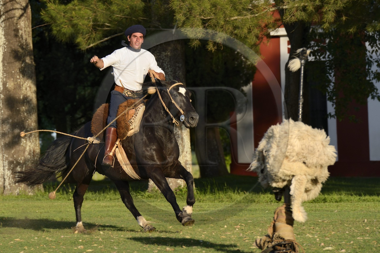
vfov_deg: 6.9
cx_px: 190
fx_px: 2111
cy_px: 126
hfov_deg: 10.3
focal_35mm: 200
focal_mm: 200
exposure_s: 1/800
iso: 400
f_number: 7.1
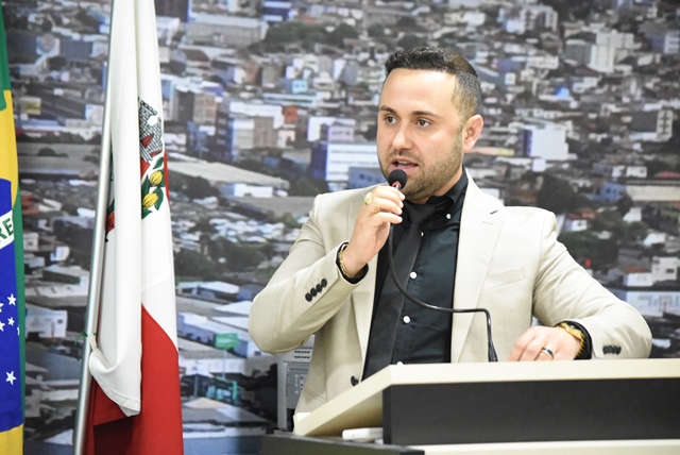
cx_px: 340
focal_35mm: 165
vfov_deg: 8.3
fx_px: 3119
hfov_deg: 12.4
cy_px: 228
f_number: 5
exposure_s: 1/60
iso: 6400
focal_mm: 110
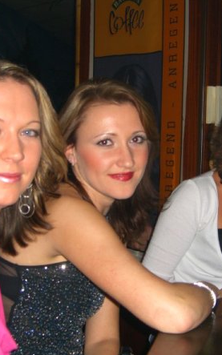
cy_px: 179
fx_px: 639
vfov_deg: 31.1
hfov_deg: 19.7
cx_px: 141
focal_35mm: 66
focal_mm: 9.5
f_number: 3.1
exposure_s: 1/60
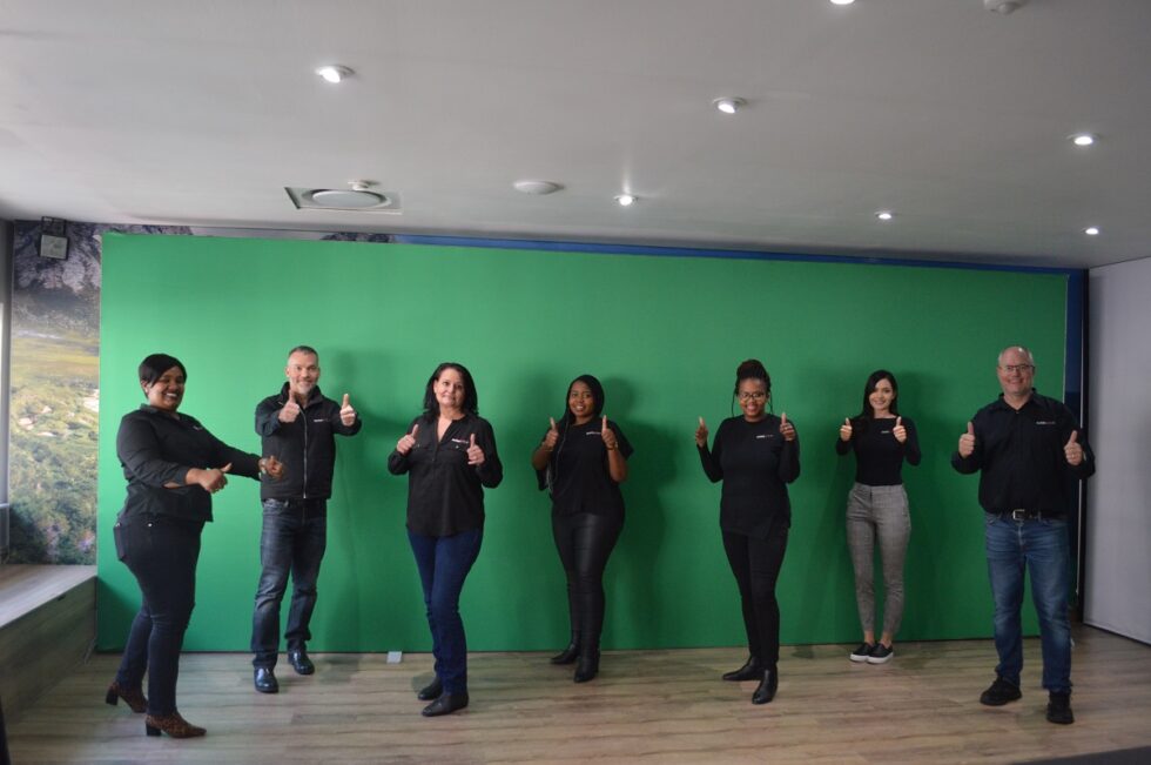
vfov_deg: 47.8
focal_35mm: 27
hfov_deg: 67.4
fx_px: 862
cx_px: 576
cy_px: 382
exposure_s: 1/60
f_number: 3.5
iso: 800
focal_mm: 18
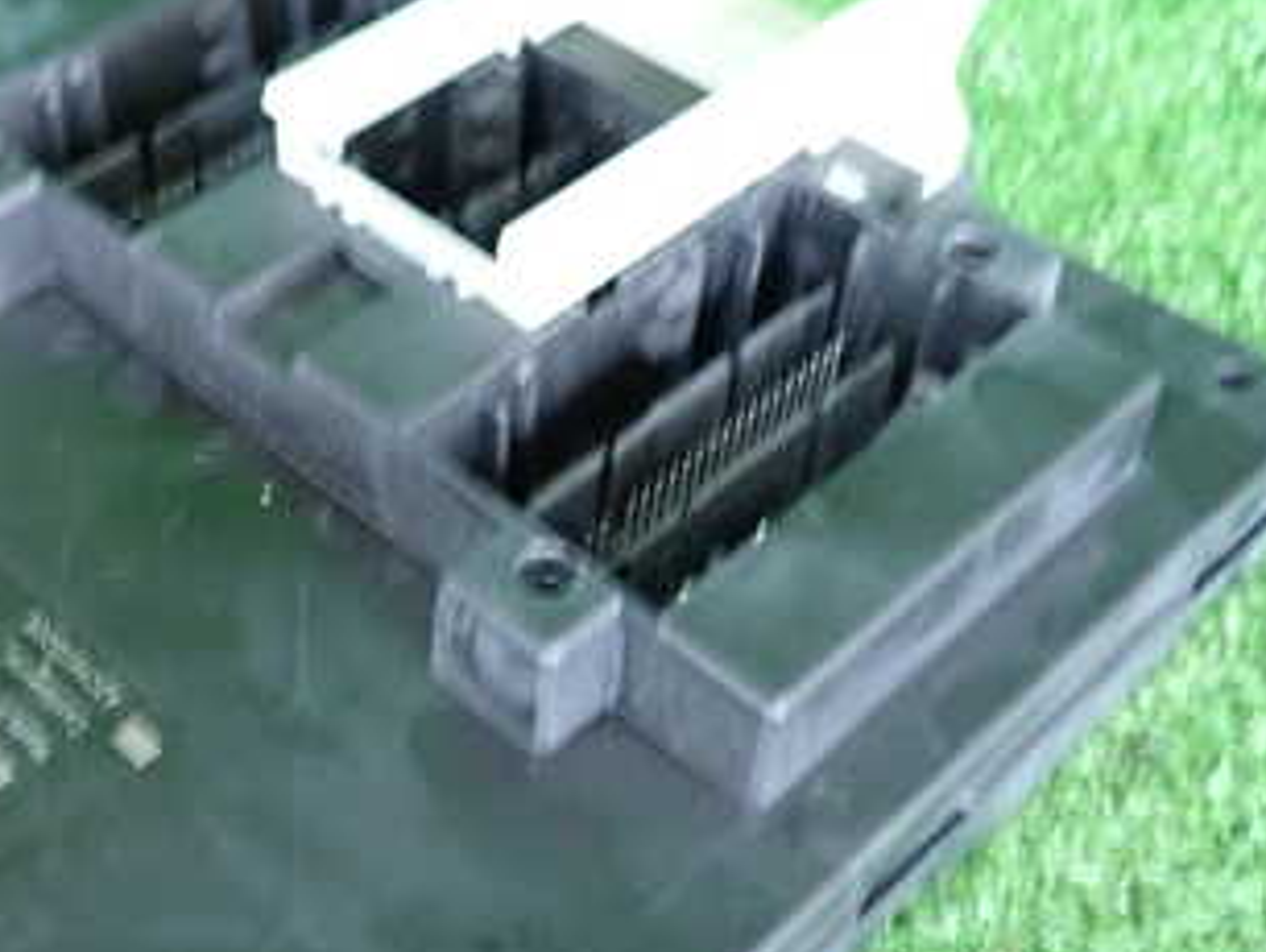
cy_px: 588
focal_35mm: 49
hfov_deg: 38.4
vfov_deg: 29.6
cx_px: 410
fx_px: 1793
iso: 800
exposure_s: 1/13
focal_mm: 4.5
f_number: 5.6
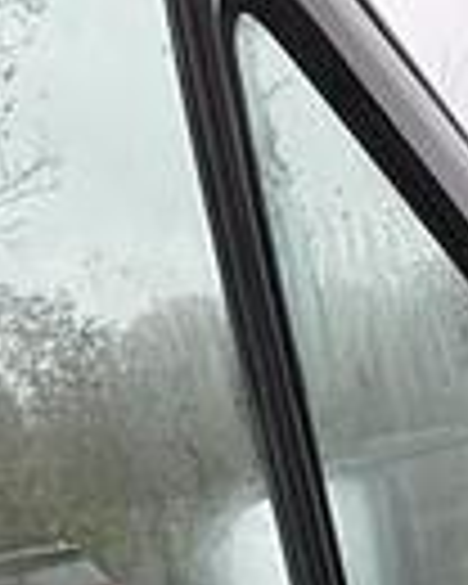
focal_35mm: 94
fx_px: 1627
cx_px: 198
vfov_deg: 18.1
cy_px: 891
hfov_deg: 16.4
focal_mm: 2.22
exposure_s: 1/99
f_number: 2.2
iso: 160
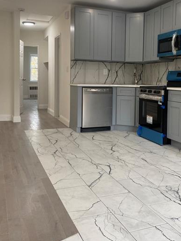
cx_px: 120
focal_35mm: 39
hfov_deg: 36.5
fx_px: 272
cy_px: 103
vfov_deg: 47.7
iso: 125
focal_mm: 4.25
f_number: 1.8
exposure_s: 1/120
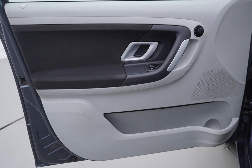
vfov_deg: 36.9
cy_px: 84
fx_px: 252
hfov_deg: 53.1
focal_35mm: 36
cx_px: 126
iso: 125
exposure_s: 1/60
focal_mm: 24
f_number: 3.5
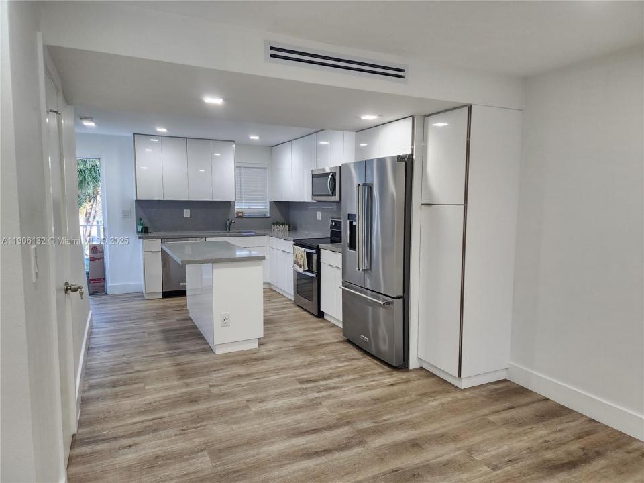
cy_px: 242
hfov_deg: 73.9
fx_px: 428
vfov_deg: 58.9
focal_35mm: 23
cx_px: 322
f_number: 1.8
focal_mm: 6.4
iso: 160
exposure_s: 1/120
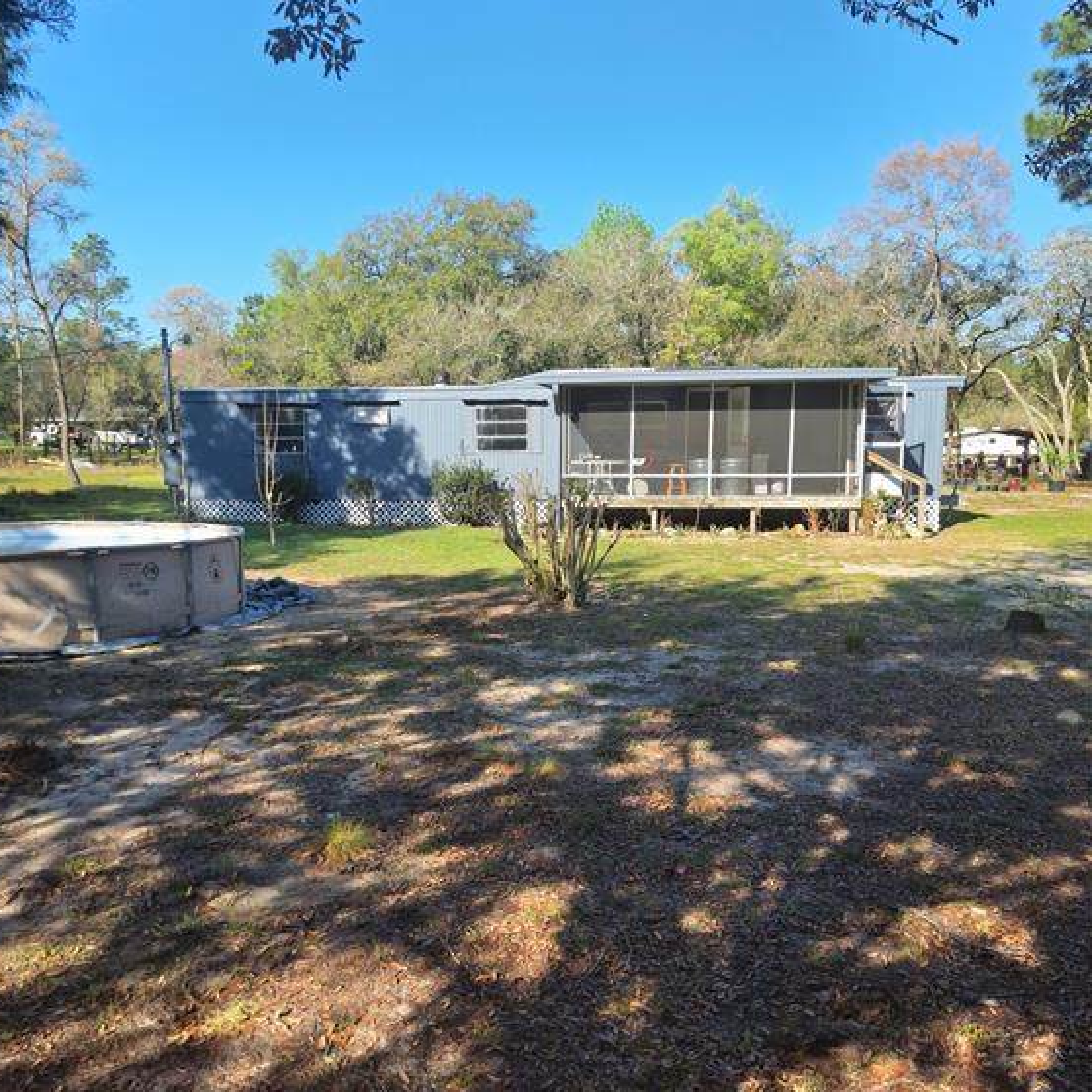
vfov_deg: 57.2
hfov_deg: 57.3
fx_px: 999
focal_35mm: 28
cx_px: 534
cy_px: 593
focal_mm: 5.54
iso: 40
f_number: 1.8
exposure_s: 1/1140
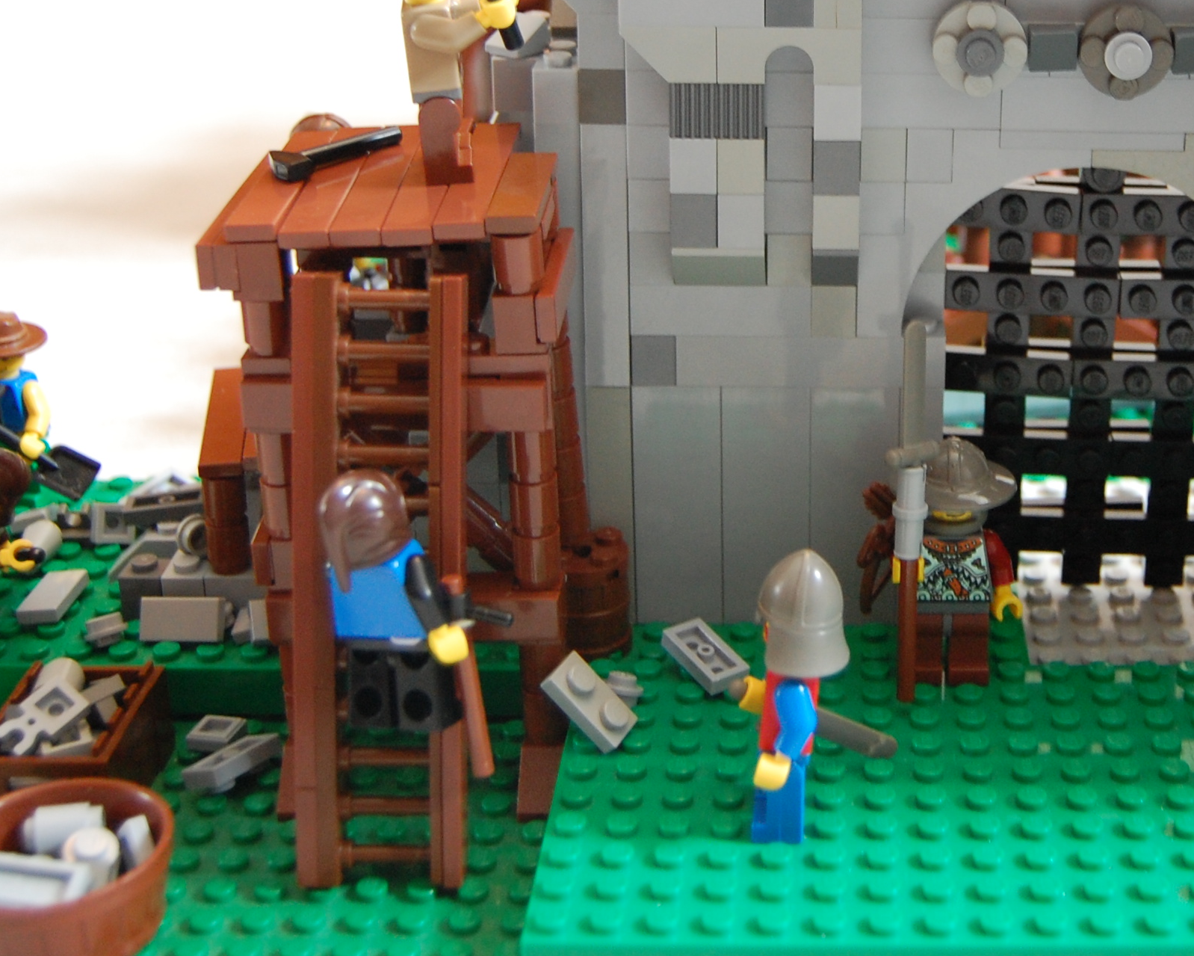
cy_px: 231
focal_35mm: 61
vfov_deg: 24.7
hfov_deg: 30.5
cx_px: 887
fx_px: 2152
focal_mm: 23
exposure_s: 1/10
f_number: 3.8
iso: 800
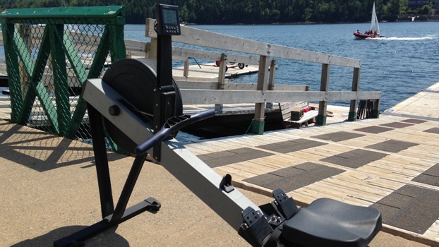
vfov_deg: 32.0
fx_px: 431
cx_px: 217
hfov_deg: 54.0
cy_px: 124
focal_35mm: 37
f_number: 2.4
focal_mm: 4.12
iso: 50
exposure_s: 1/1938
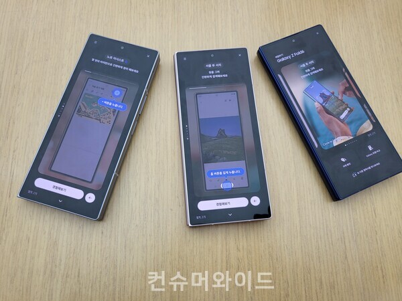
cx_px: 201
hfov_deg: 67.3
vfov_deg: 53.1
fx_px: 302
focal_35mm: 26
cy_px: 150
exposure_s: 1/173
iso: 50
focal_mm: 4.25
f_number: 1.8
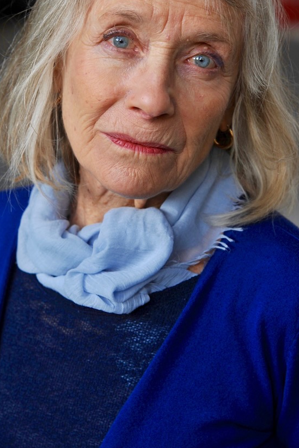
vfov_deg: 15.5
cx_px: 139
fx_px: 1645
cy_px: 197
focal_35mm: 132
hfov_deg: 10.4
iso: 400
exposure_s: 1/200
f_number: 5
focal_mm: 85
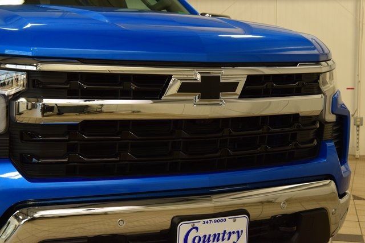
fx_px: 700
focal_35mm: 69
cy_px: 122
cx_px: 182
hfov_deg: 29.2
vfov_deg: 19.7
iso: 1600
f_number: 8
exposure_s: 1/60
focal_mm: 46
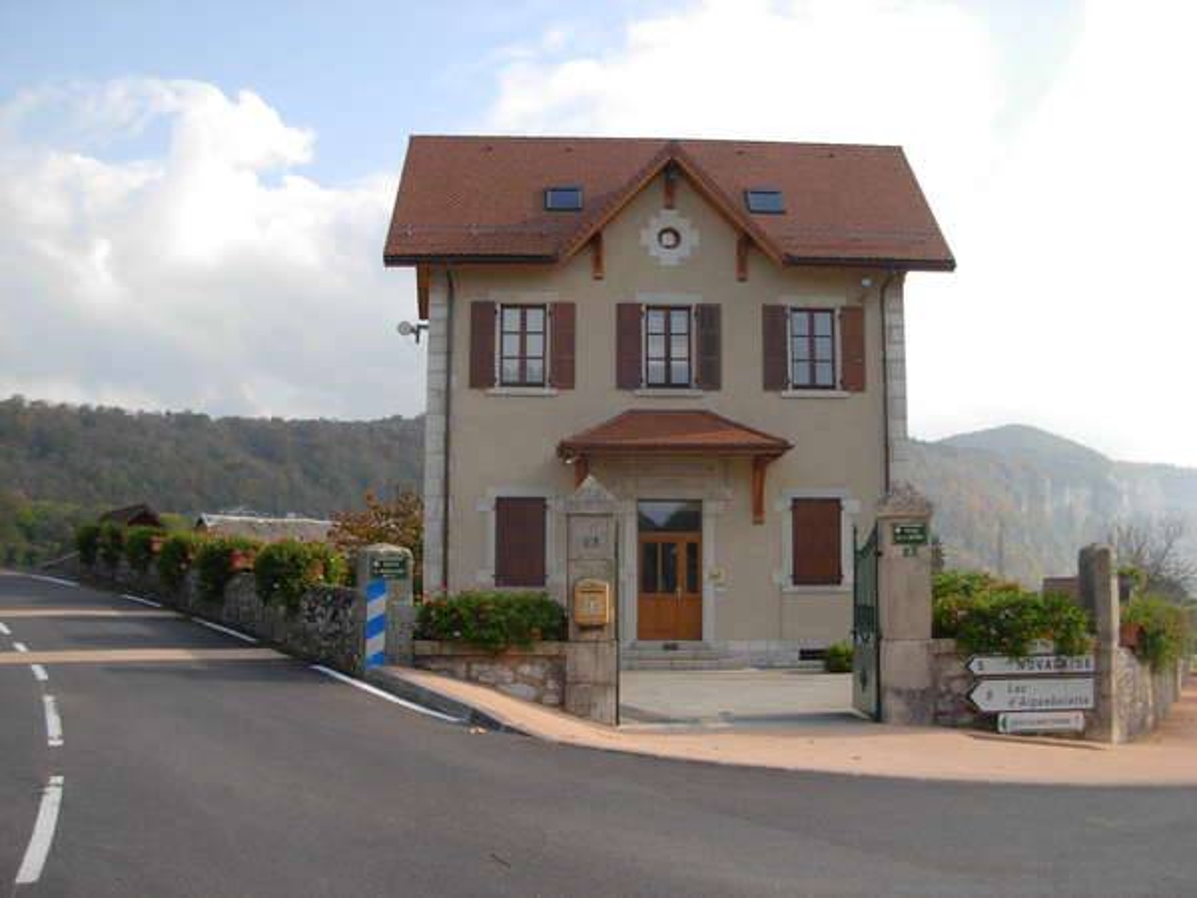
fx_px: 1314
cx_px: 598
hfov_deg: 49.0
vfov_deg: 37.7
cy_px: 449
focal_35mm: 38
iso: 79
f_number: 2.9
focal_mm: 6.3
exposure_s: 1/575
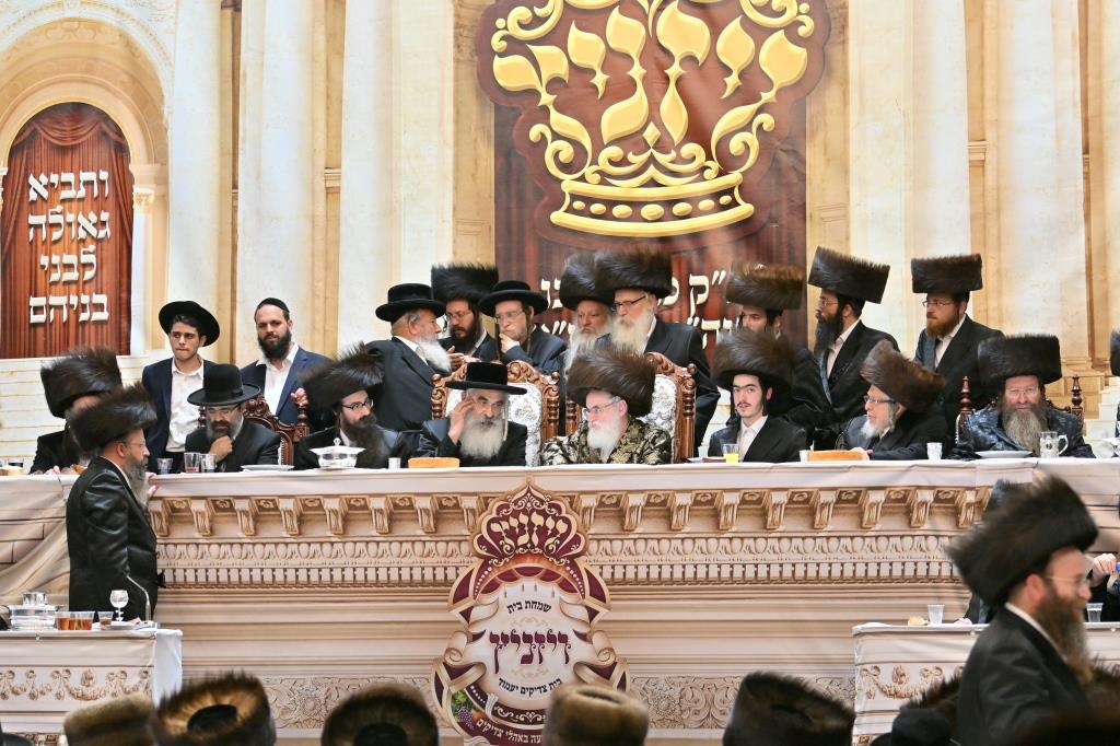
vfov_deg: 10.8
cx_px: 560
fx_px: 3950
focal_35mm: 127
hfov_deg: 16.1
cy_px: 373
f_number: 2.8
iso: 400
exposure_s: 1/250
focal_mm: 85
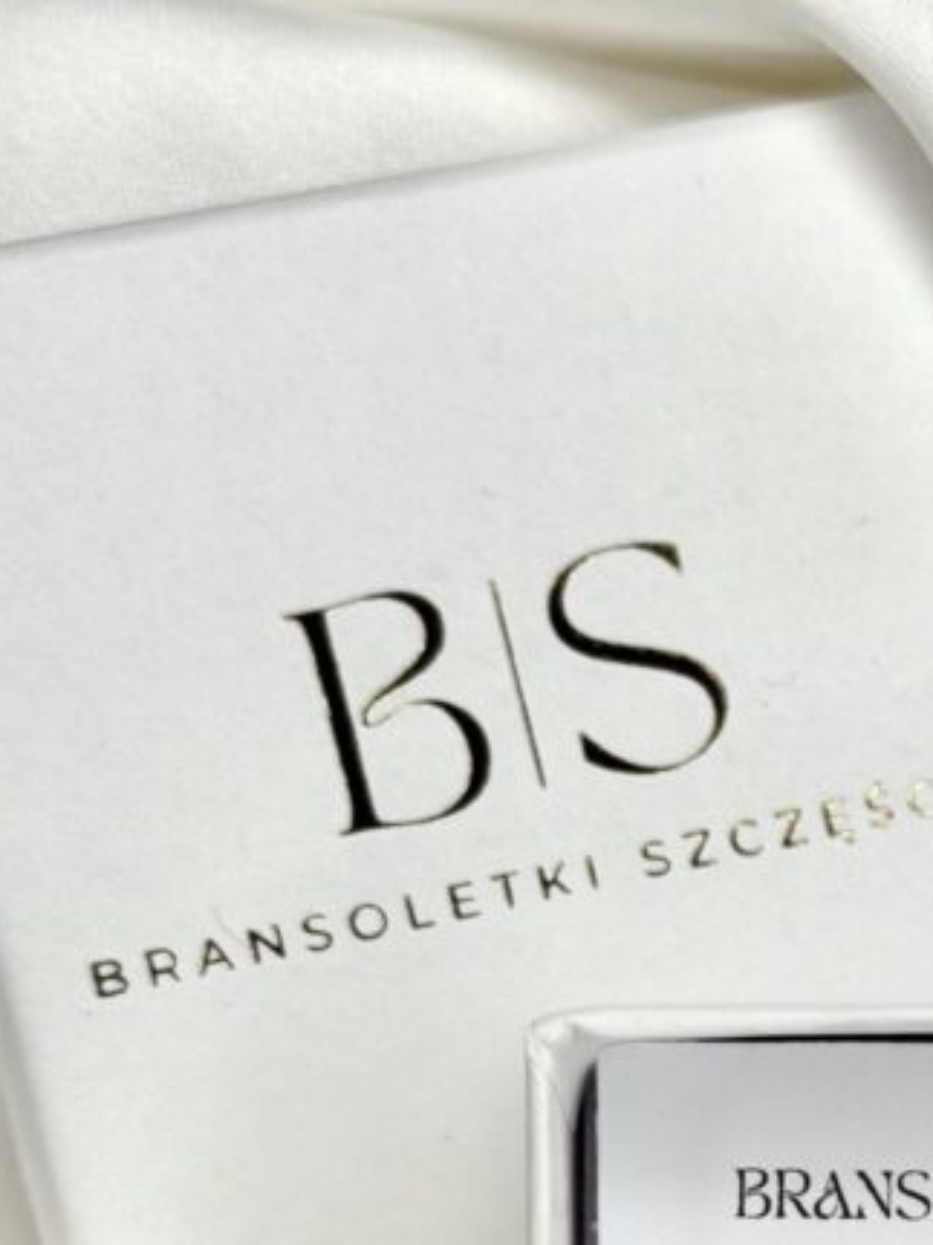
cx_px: 1092
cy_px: 1248
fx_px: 4099
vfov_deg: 16.9
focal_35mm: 114
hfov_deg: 12.7
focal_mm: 6.76
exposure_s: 1/1377
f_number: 1.78
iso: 64
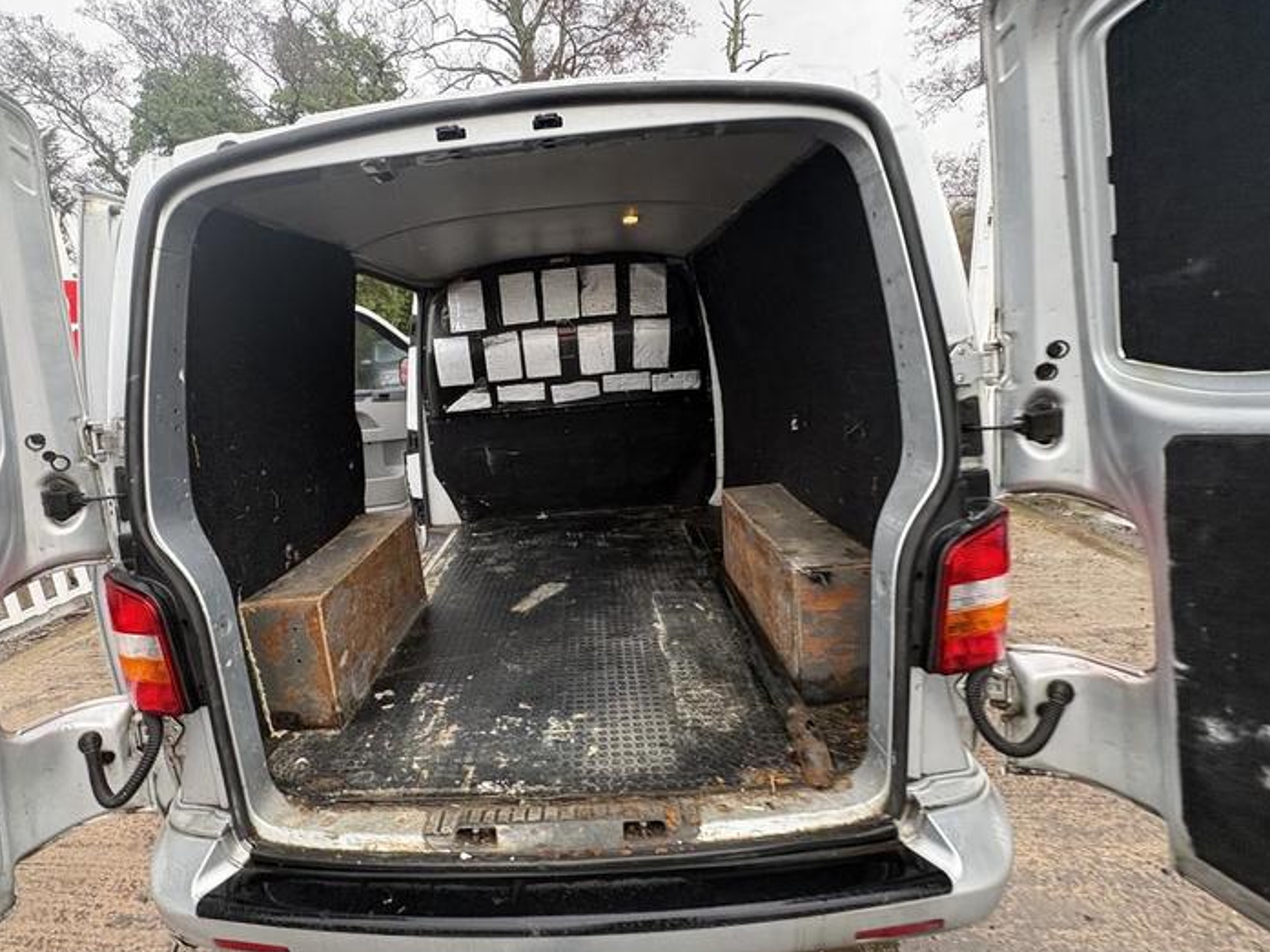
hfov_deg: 87.3
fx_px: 661
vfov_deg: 71.5
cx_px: 550
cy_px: 506
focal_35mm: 18
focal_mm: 2.22
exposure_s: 1/60
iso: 320
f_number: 2.2
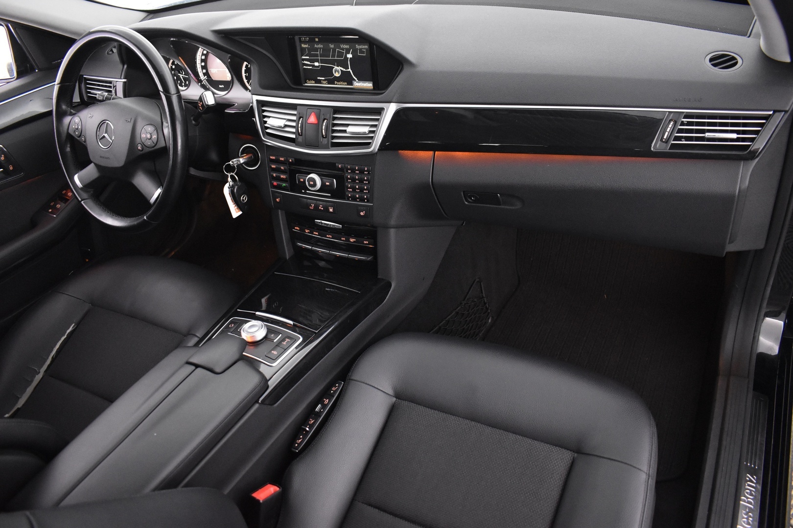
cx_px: 396
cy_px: 264
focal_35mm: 27
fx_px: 595
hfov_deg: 67.4
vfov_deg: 47.9
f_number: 3.5
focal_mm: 18
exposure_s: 1/25
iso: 3200
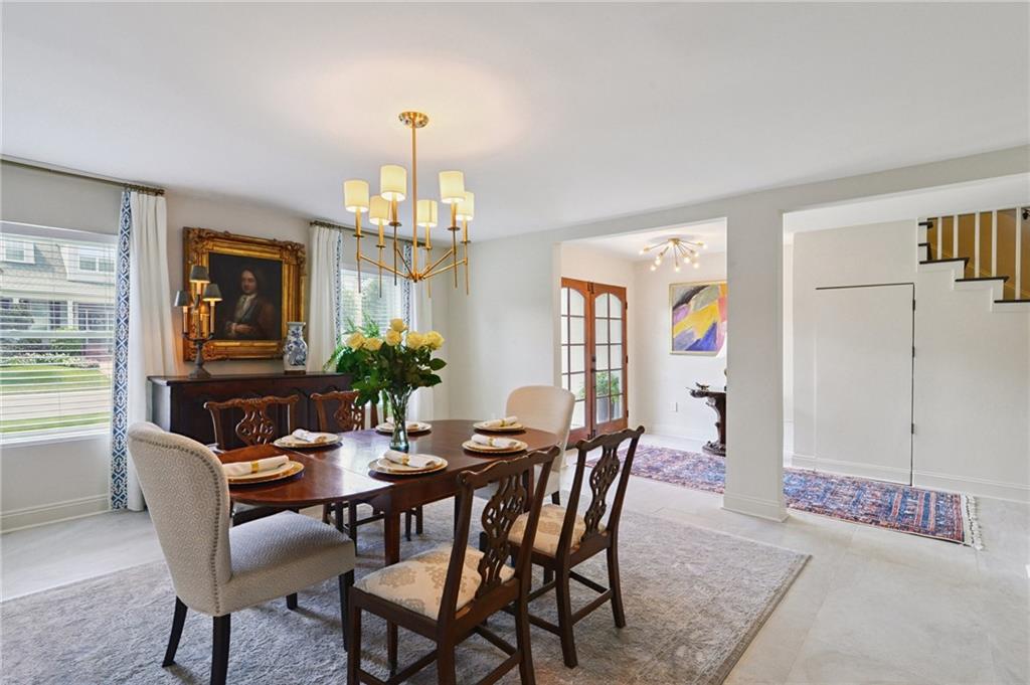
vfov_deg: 73.7
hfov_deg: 96.8
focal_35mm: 16
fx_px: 457
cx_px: 515
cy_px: 342
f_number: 13
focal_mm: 16
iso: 800
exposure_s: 1/50
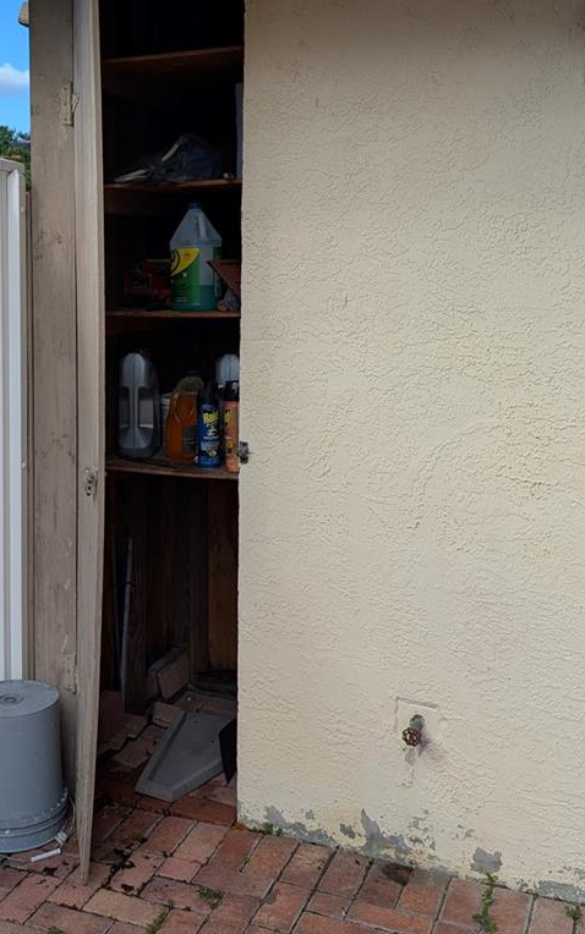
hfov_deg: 31.7
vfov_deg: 49.0
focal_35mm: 40
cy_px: 378
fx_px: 1020
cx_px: 187
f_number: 1.68
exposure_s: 1/858
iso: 24
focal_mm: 6.9
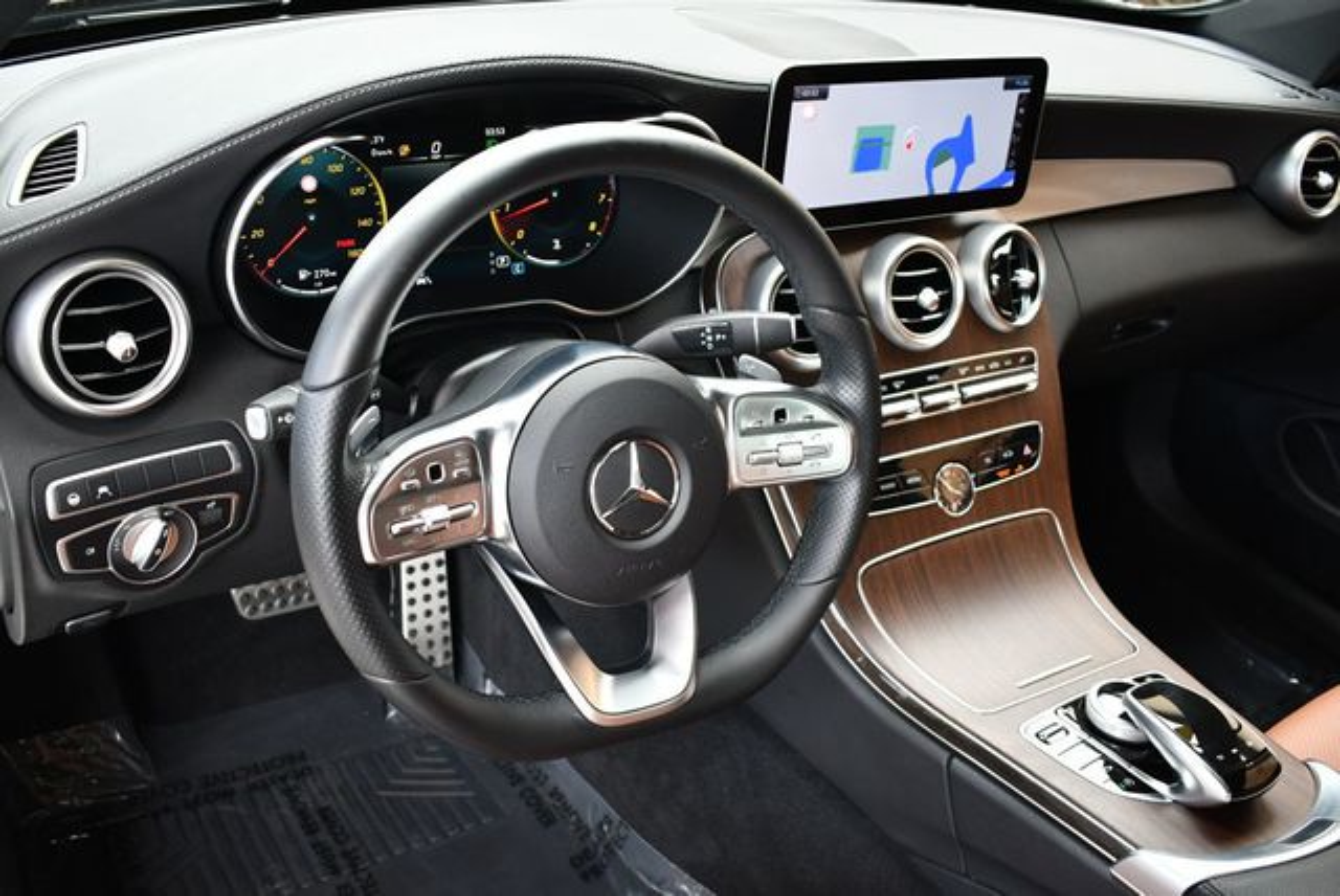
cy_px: 448
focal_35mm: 36
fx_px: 1341
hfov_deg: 53.1
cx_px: 670
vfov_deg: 36.9
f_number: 3.5
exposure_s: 1/160
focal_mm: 18
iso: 800
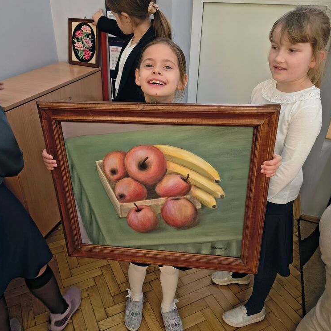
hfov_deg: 57.3
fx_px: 303
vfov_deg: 57.3
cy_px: 163
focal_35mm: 28
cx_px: 166
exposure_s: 1/100
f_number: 1.8
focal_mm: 5.56
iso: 118
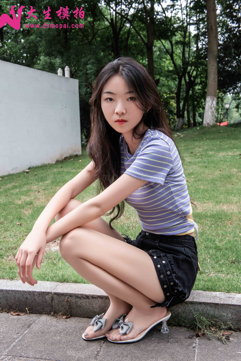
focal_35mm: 40
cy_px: 180
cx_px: 120
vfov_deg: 48.4
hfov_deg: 33.4
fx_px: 401
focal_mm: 40
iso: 200
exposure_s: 1/100
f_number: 9
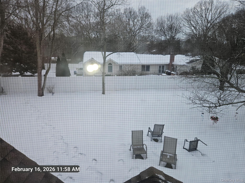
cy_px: 92
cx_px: 122
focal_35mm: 23
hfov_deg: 73.9
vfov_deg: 58.9
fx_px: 163
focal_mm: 5.4
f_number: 1.8
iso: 25
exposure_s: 1/1283
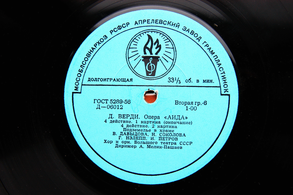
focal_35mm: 52
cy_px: 98
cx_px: 146
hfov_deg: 37.9
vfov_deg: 25.7
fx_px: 427
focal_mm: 35
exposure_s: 1/60
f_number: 4.5
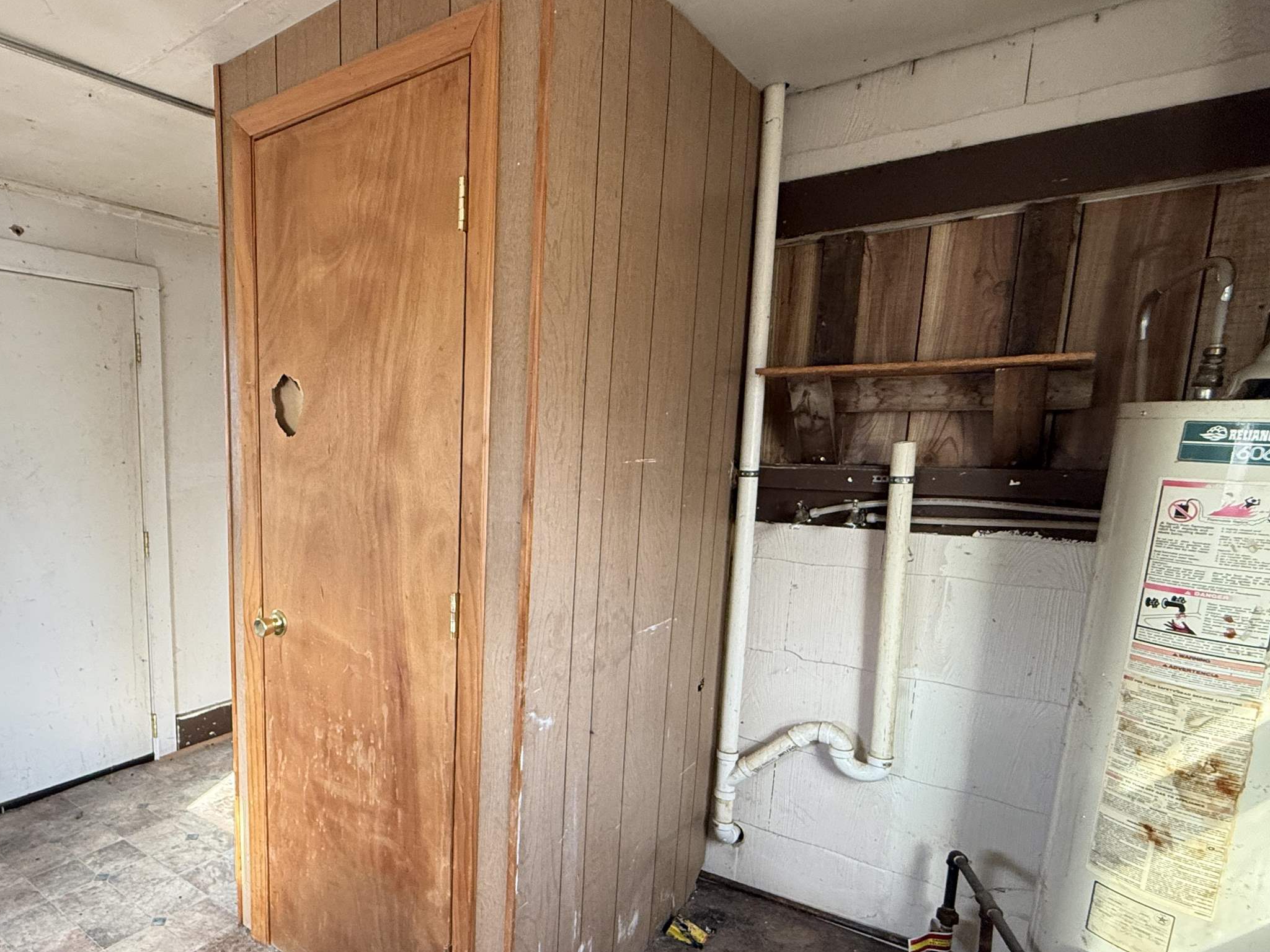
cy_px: 563
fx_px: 770
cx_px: 397
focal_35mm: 21
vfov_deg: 63.0
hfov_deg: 75.8
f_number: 2.2
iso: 320
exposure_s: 1/95
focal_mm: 2.22
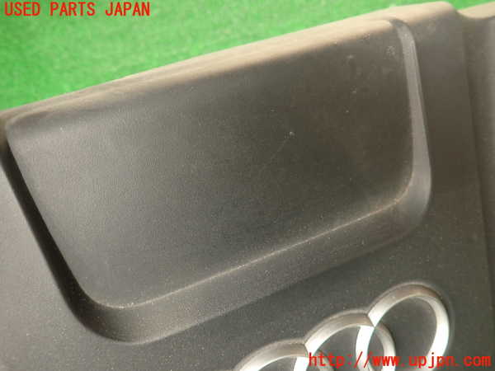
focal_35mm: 25
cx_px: 248
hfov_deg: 69.4
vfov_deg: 54.9
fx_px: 357
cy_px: 186
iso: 200
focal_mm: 4.5
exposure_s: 1/40
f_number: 2
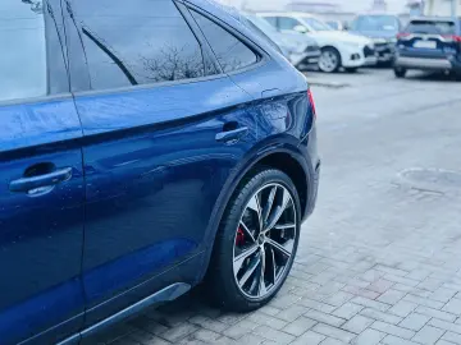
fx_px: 639
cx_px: 230
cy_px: 172
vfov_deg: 30.3
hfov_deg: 39.7
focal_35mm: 48
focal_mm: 6.86
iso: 320
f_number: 1.78
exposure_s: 1/60
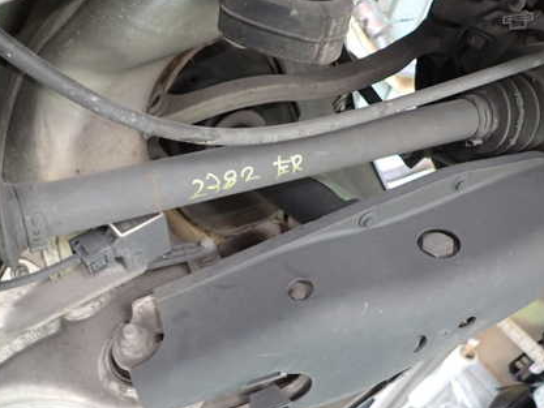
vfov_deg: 39.6
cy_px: 236
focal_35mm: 36
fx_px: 566
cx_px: 231
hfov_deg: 51.2
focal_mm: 4.5
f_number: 2
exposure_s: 1/30
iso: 250
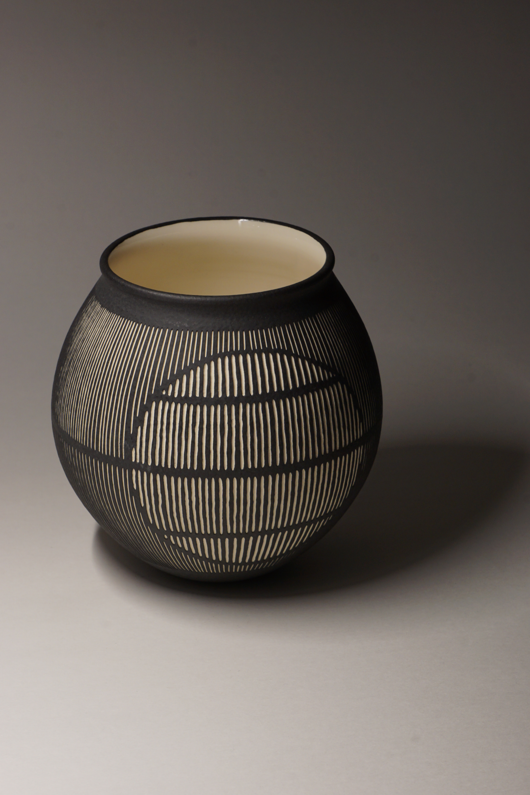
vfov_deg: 12.9
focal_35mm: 159
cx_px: 265
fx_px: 3511
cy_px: 398
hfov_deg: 8.6
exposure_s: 1/10
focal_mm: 106
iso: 250
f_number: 11
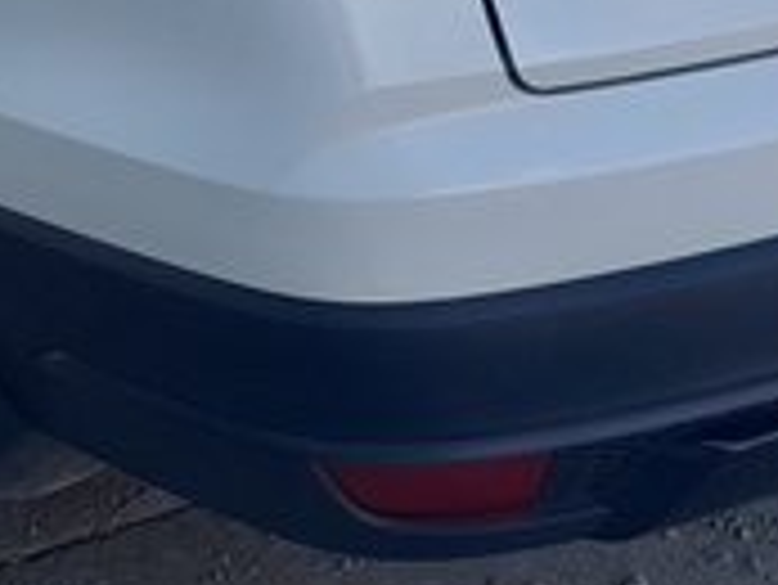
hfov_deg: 19.6
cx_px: 414
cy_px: -248
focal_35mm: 100
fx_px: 2249
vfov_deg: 14.0
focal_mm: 4
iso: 40
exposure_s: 1/217
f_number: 1.8
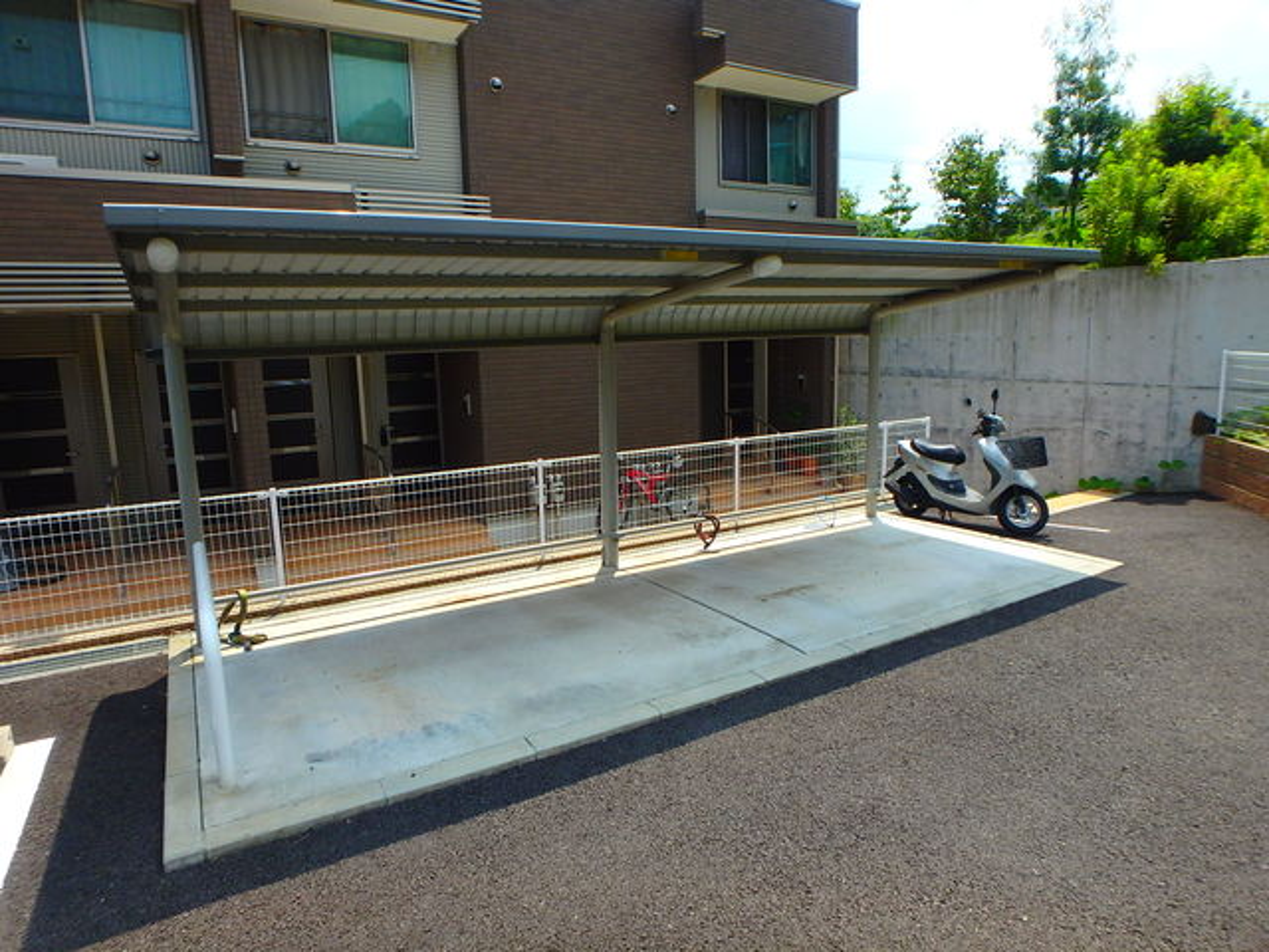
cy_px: 476
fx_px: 770
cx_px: 634
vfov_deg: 63.4
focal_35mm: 21
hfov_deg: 79.0
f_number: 3.5
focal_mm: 3.7
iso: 125
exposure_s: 1/800
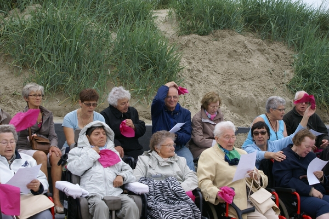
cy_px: 110
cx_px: 164
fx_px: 548
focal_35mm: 60
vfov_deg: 22.6
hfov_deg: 33.4
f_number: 5.6
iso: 100
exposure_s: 1/125
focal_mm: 40
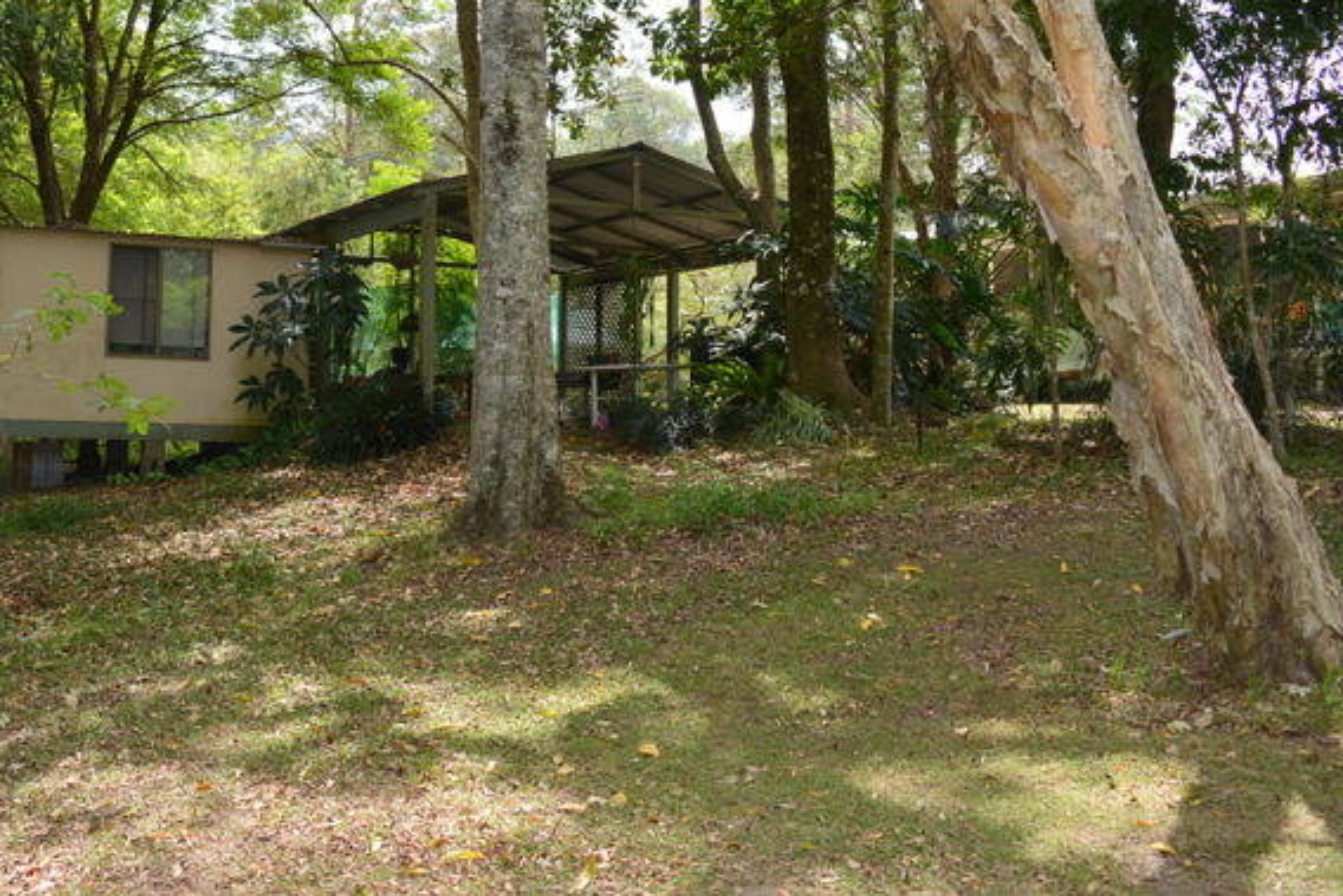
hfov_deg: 49.5
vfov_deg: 34.6
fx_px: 1418
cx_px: 416
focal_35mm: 38
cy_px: 270
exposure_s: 1/200
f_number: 4.5
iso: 100
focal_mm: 18
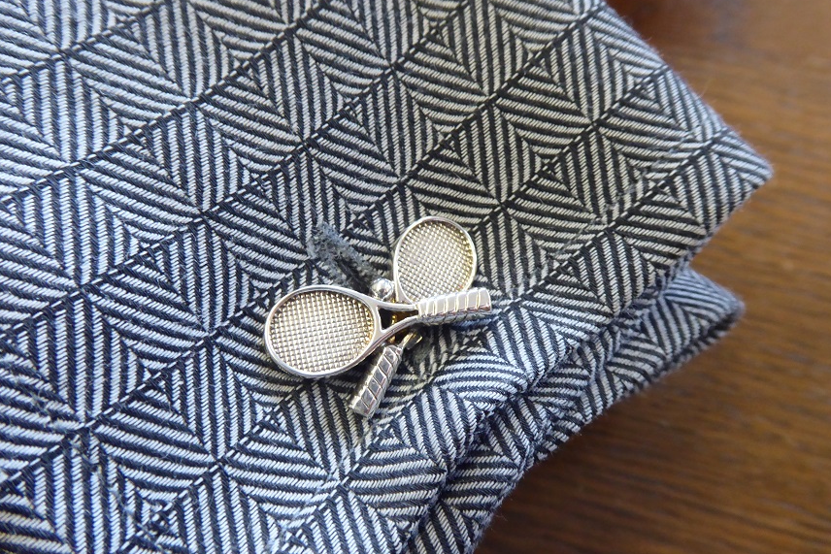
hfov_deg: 60.3
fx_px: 716
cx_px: 416
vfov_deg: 42.3
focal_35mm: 31
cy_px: 275
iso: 400
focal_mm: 5
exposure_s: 1/40
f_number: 3.5
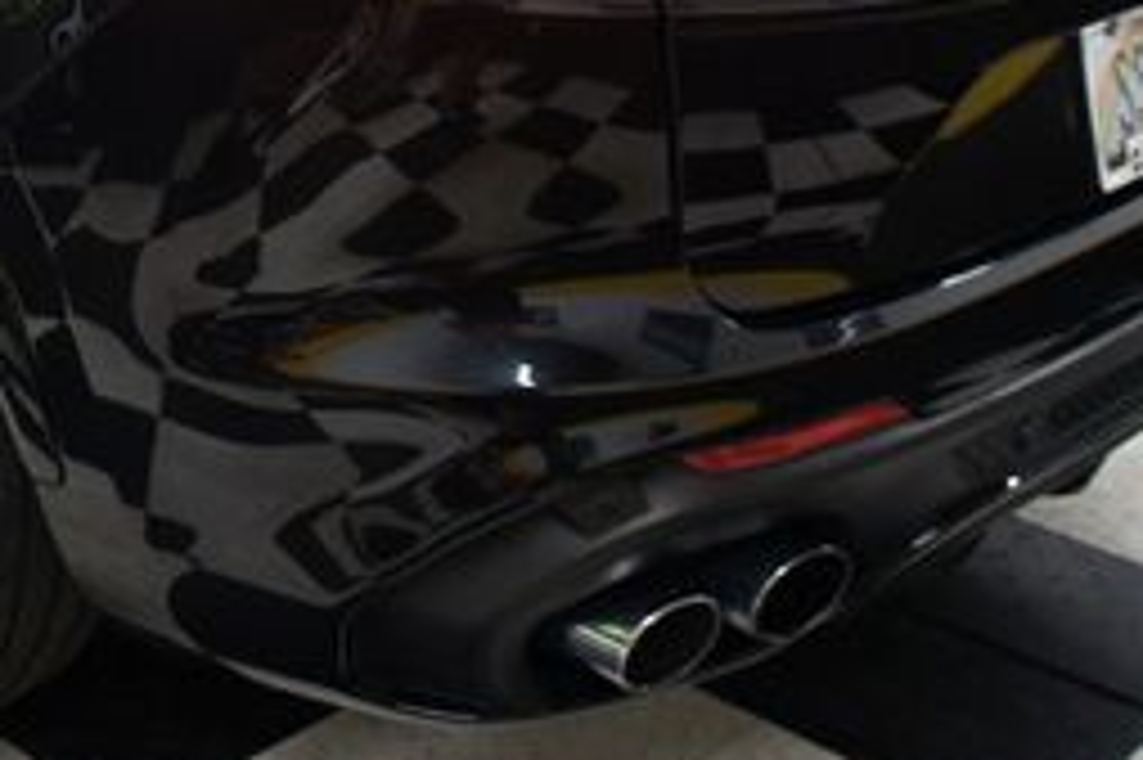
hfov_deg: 28.7
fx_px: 2158
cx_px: 144
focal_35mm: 68
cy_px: -85
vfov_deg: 19.1
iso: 500
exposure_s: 1/30
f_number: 3.5
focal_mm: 18
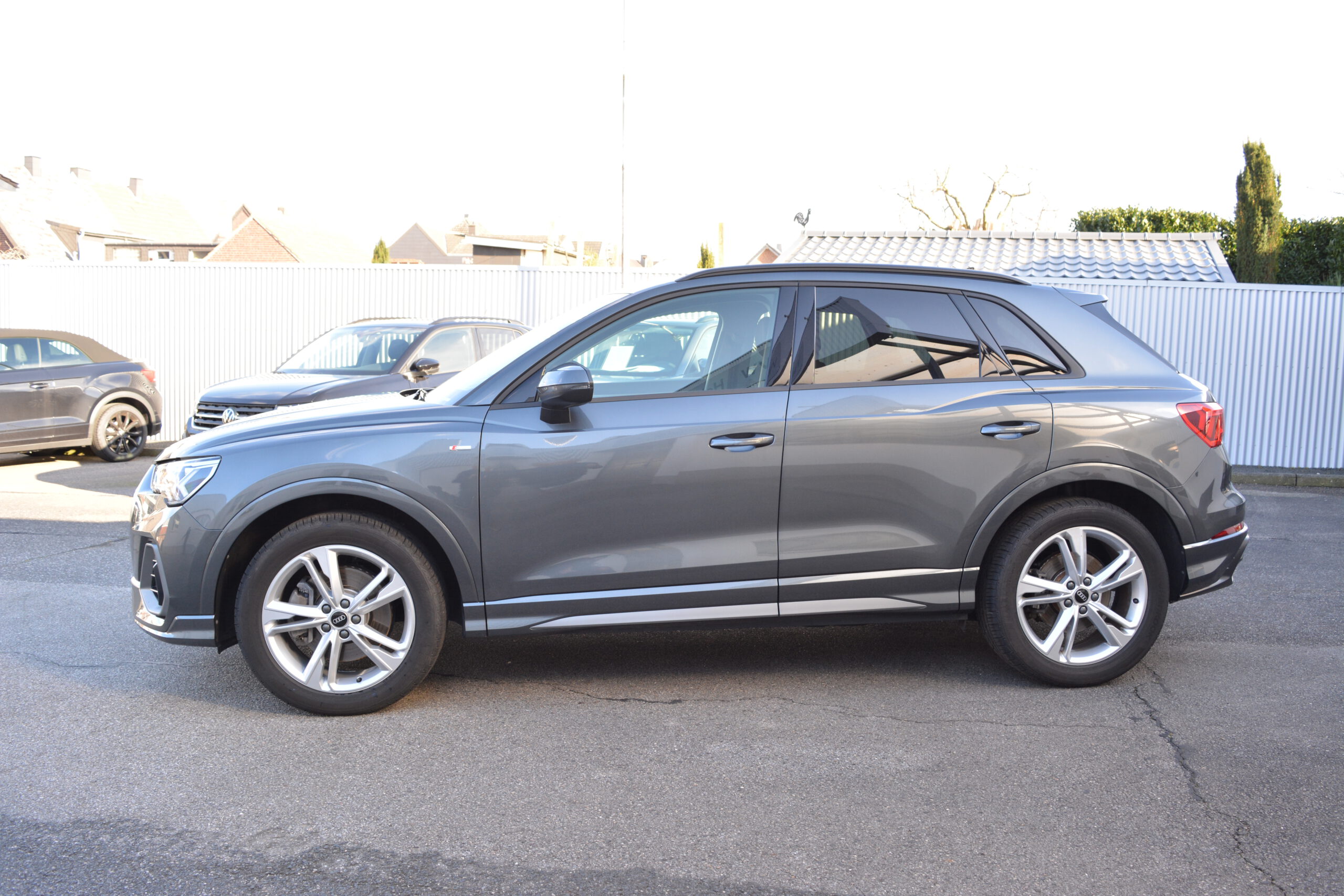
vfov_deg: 43.6
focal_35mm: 30
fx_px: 1120
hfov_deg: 61.9
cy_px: 448
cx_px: 672
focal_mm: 20
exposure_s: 1/125
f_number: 5.6
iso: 320
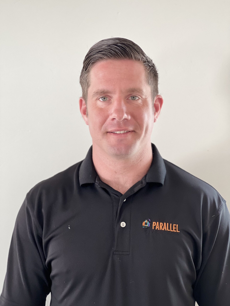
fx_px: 682
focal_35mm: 77
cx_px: 115
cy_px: 153
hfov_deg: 19.1
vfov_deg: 25.3
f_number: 2.8
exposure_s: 1/40
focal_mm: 9
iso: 160
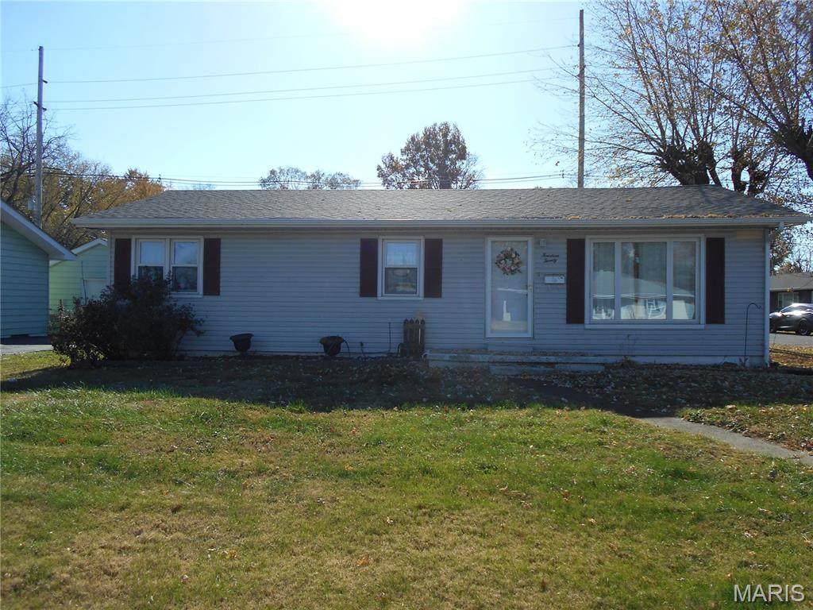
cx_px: 406
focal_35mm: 26
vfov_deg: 53.1
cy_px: 305
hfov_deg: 67.3
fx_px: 611
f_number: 3.2
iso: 80
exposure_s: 1/800
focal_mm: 4.6
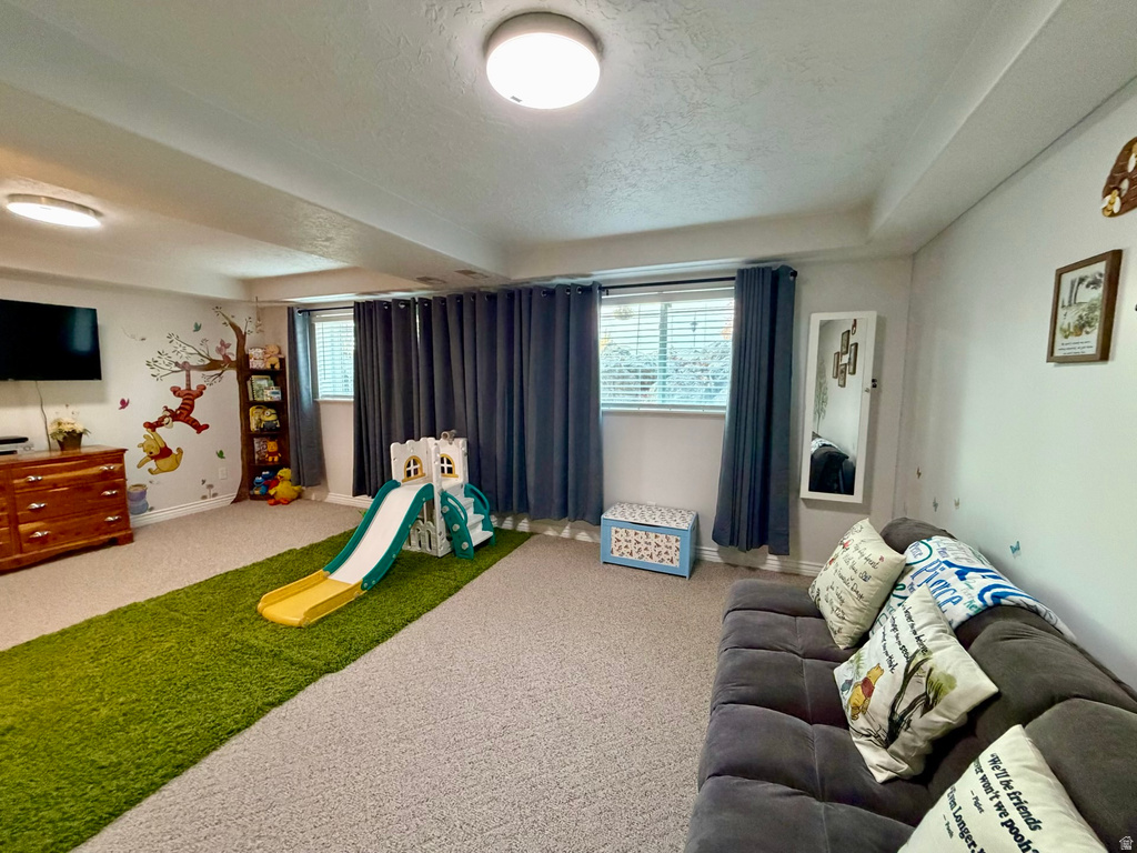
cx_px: 568
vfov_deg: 85.7
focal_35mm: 14
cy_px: 426
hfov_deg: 102.1
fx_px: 460
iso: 500
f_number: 2.2
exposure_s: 1/60
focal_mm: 2.22
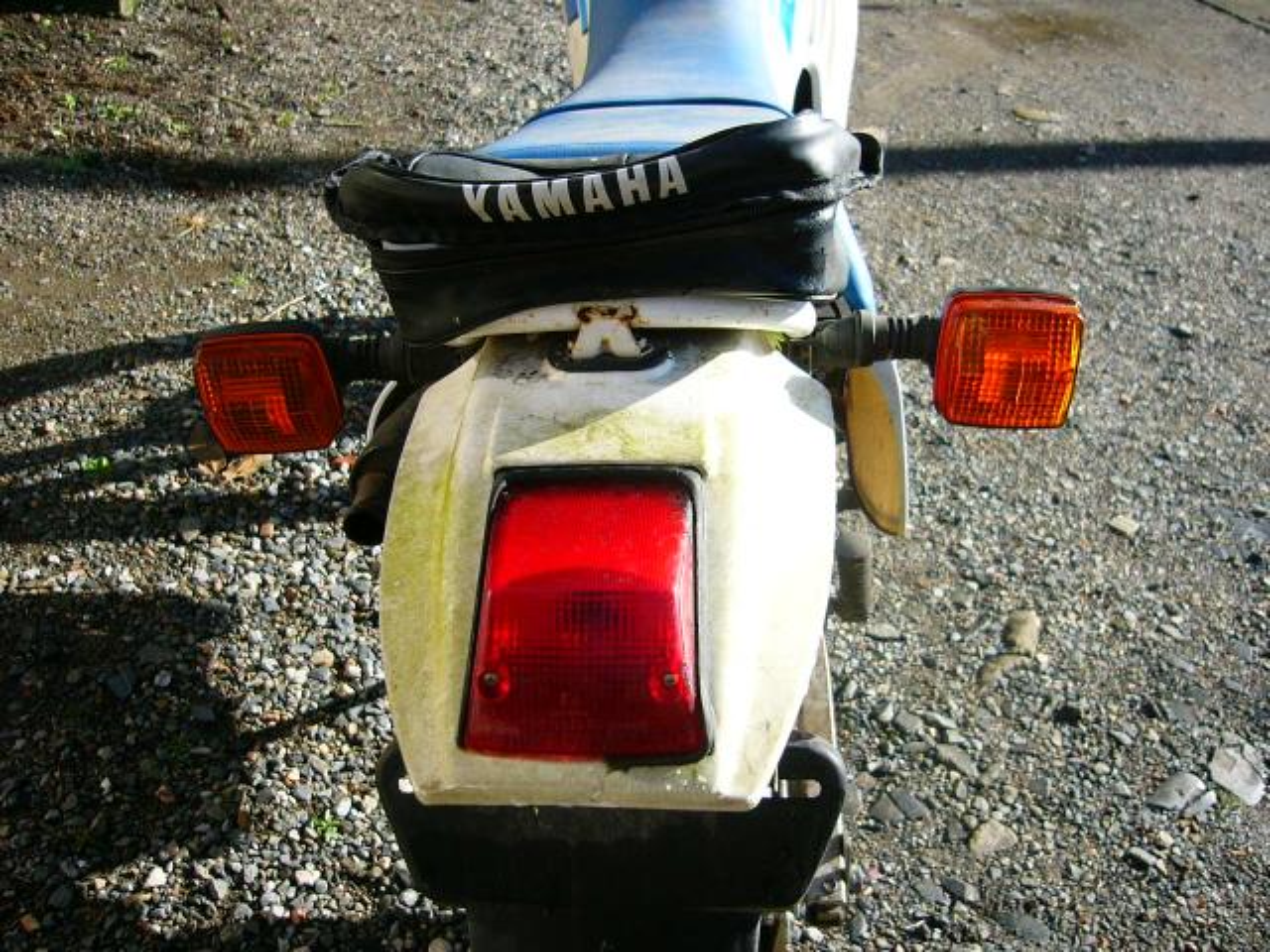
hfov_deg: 52.6
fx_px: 1284
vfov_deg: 40.7
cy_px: 476
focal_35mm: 35
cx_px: 635
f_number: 2.8
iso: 50
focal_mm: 5.8
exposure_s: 1/400
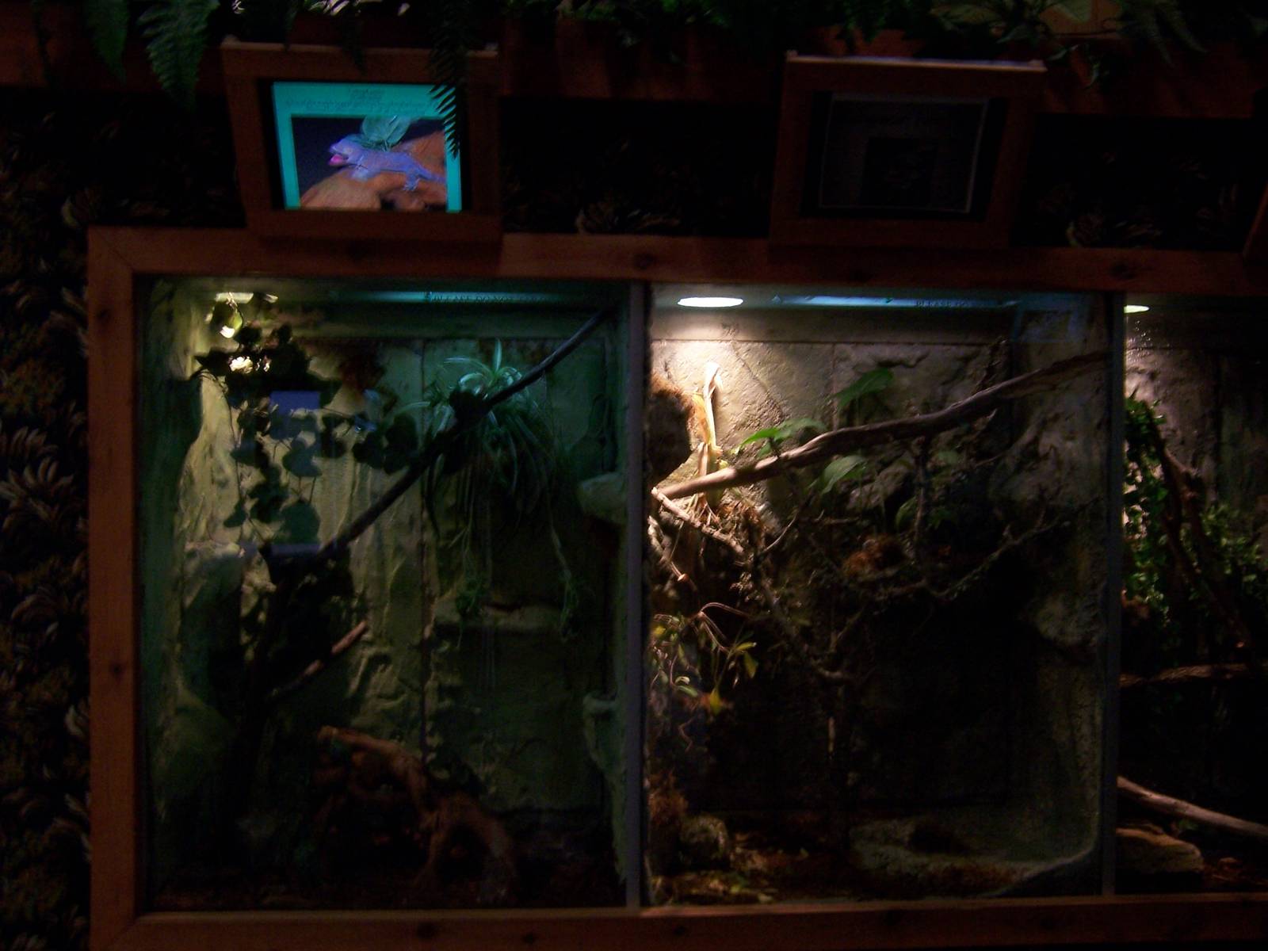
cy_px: 476
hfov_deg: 55.4
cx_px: 634
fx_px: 1209
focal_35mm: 33
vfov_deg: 42.9
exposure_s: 1/30
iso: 140
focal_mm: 5.5
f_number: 3.4
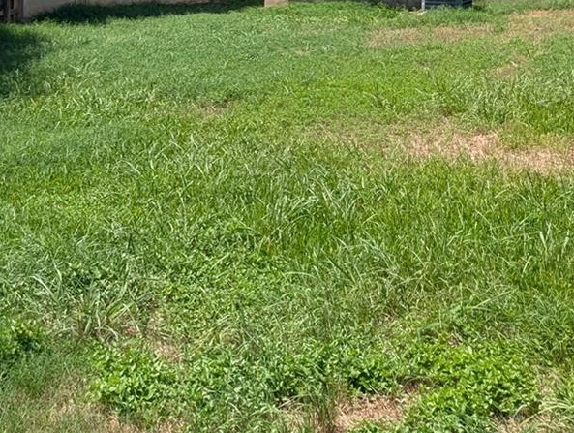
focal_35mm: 55
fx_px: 914
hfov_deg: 34.3
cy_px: 37
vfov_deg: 25.7
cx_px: 158
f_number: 2.2
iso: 48
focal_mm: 2.35
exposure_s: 1/1081
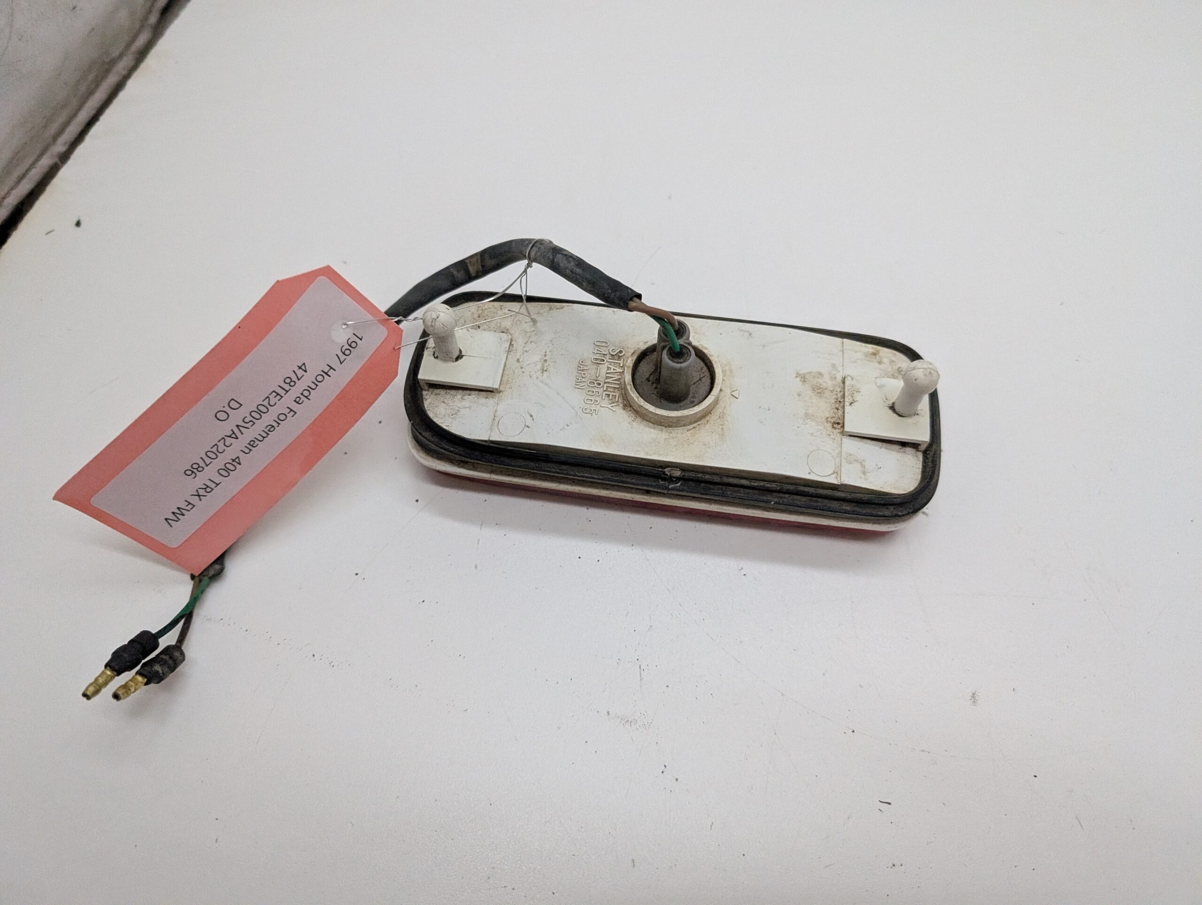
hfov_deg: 71.5
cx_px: 601
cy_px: 452
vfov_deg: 56.9
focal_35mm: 24
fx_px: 835
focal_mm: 6.9
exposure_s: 1/1357
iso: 1382
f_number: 1.68
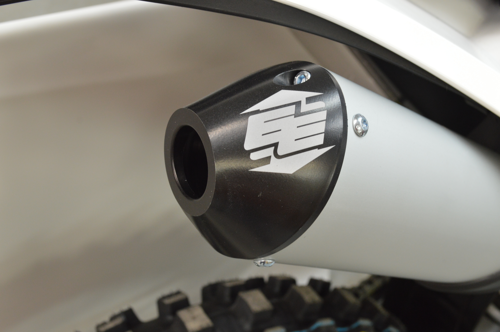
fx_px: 624
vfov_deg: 29.8
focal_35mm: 45
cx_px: 250
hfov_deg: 43.6
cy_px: 166
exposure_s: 1/8
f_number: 8
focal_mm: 30
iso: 800
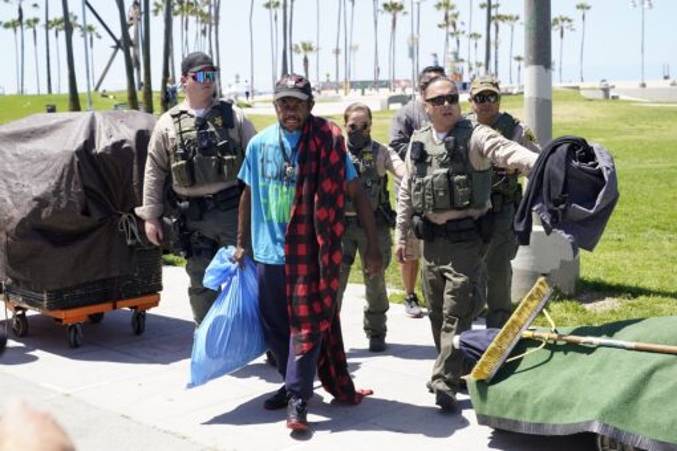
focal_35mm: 52
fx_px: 978
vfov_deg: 26.0
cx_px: 338
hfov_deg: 38.2
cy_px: 226
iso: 400
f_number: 5
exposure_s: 1/1000
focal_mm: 52
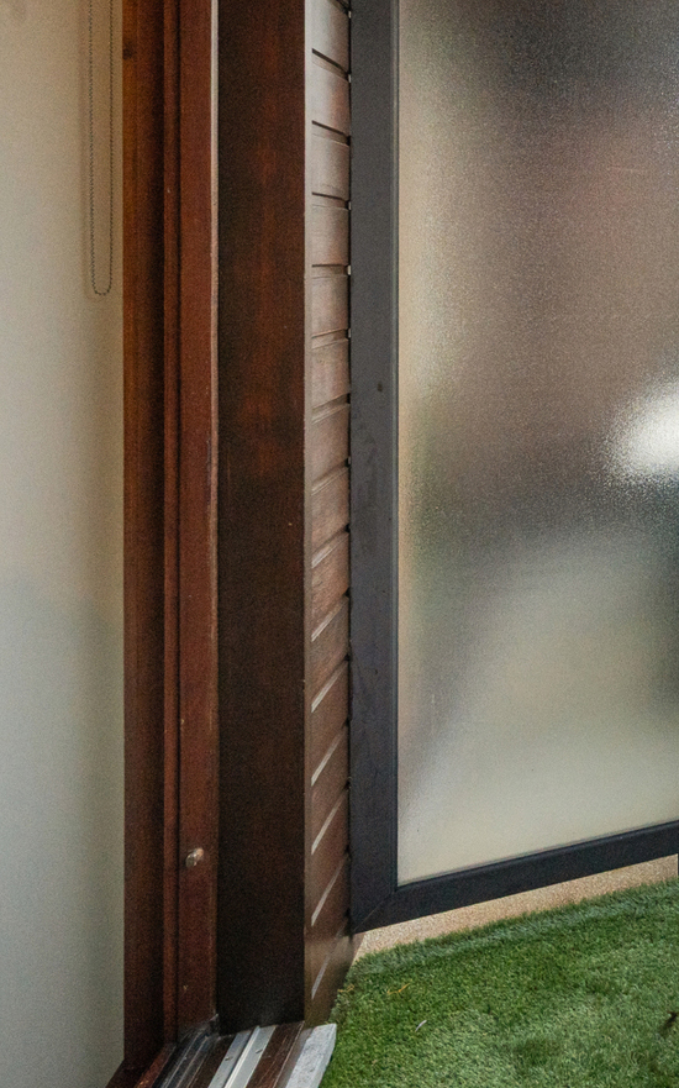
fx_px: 1037
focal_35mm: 35
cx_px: 1331
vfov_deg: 53.1
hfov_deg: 19.9
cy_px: 287
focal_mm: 14
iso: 1000
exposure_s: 1/125
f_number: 11
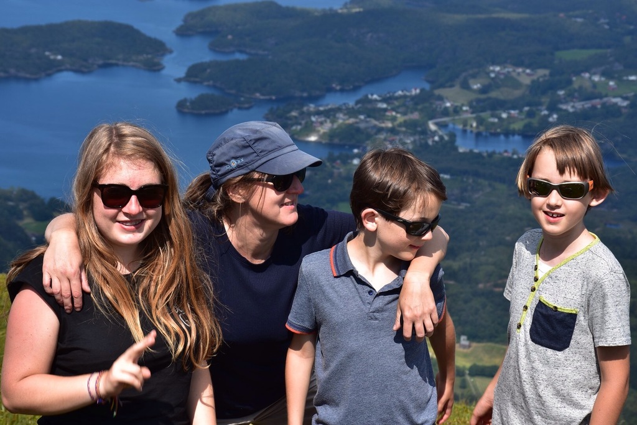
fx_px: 1991
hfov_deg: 18.2
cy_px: 212
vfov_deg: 12.2
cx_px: 318
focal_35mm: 112
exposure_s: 1/160
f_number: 11
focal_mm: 75
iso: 100
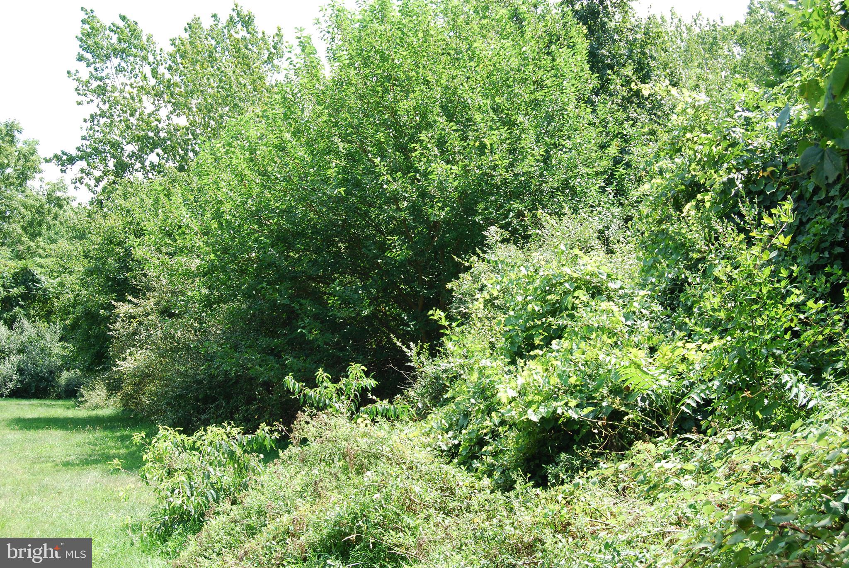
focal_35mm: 45
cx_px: 424
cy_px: 284
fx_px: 1062
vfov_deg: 29.9
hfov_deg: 43.6
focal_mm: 30
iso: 200
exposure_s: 1/100
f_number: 9
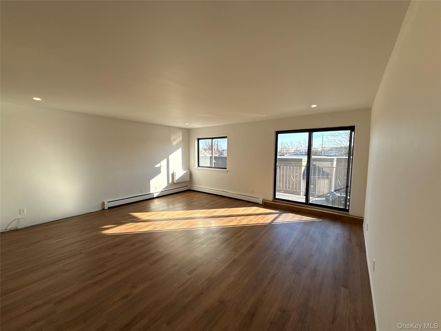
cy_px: 166
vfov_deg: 85.7
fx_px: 178
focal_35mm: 14
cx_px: 220
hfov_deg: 102.1
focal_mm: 2.22
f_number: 2.2
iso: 64
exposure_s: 1/393
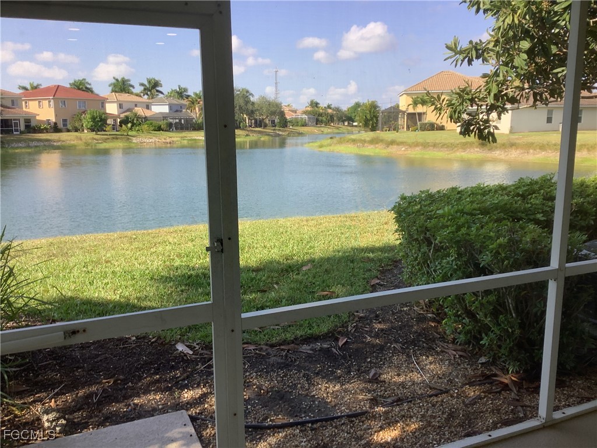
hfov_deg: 58.4
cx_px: 298
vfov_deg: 45.4
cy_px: 224
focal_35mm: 31
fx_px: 535
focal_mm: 3.3
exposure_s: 1/151
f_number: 2.4
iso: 25
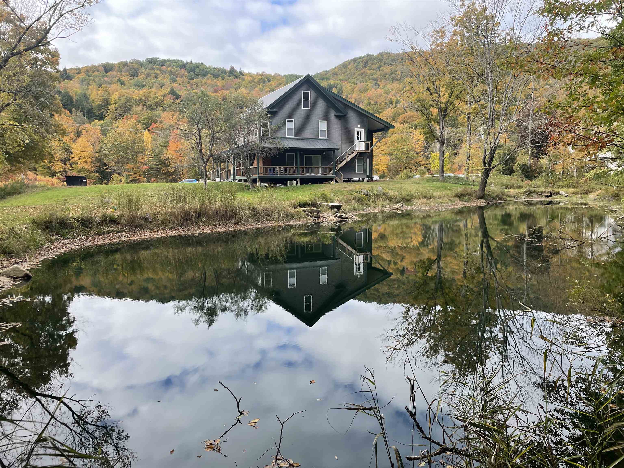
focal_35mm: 26
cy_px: 234
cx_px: 312
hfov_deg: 67.3
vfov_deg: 53.1
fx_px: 469
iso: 32
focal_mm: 4.2
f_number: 1.6
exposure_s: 1/600
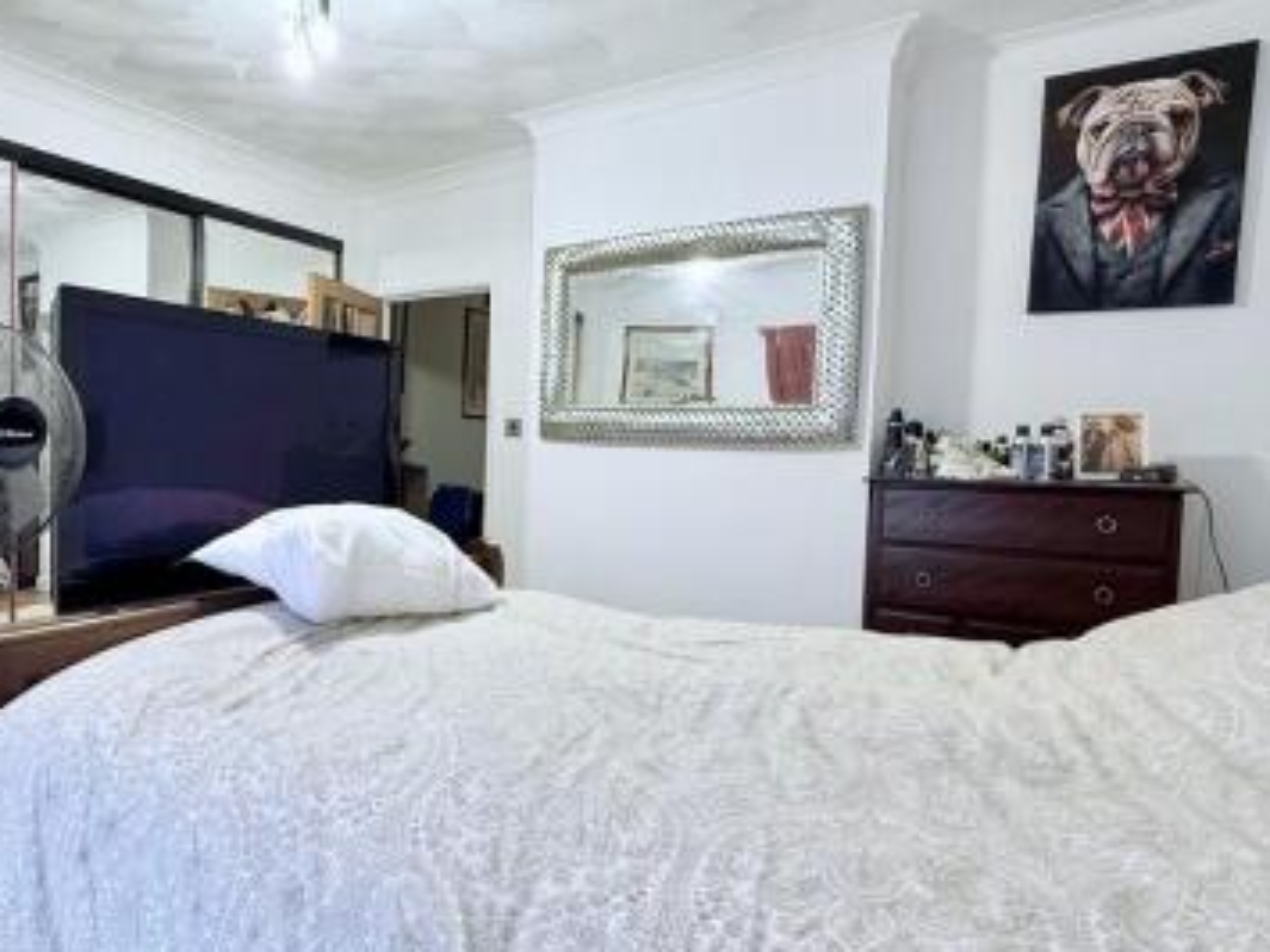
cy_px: 489
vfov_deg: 58.8
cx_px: 445
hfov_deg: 72.2
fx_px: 844
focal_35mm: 23
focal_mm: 2.22
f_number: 2.2
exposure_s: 1/100
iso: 160
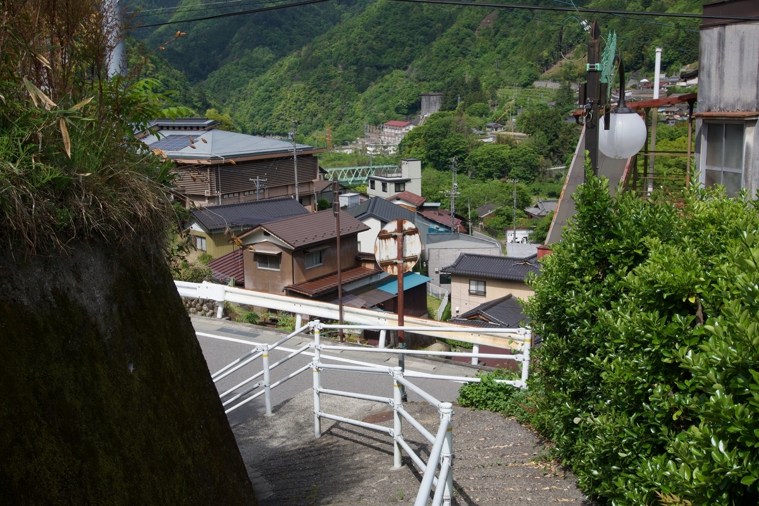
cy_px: 253
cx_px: 380
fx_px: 854
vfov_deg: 33.0
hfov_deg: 47.9
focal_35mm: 40
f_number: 8
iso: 160
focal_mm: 27
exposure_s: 1/500
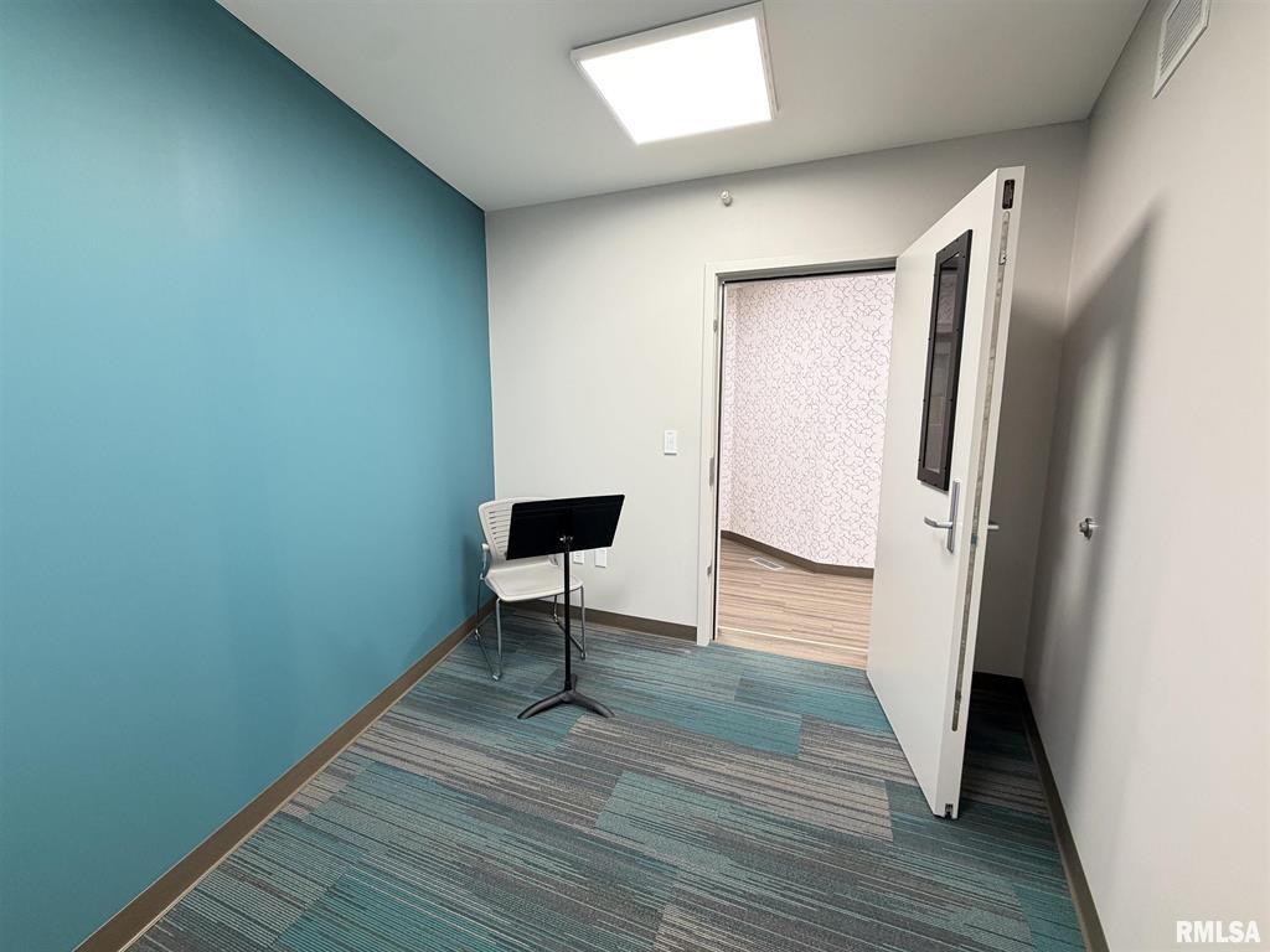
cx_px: 635
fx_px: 514
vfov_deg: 85.7
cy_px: 476
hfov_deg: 102.1
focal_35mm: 14
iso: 200
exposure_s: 1/60
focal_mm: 2.22
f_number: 2.2
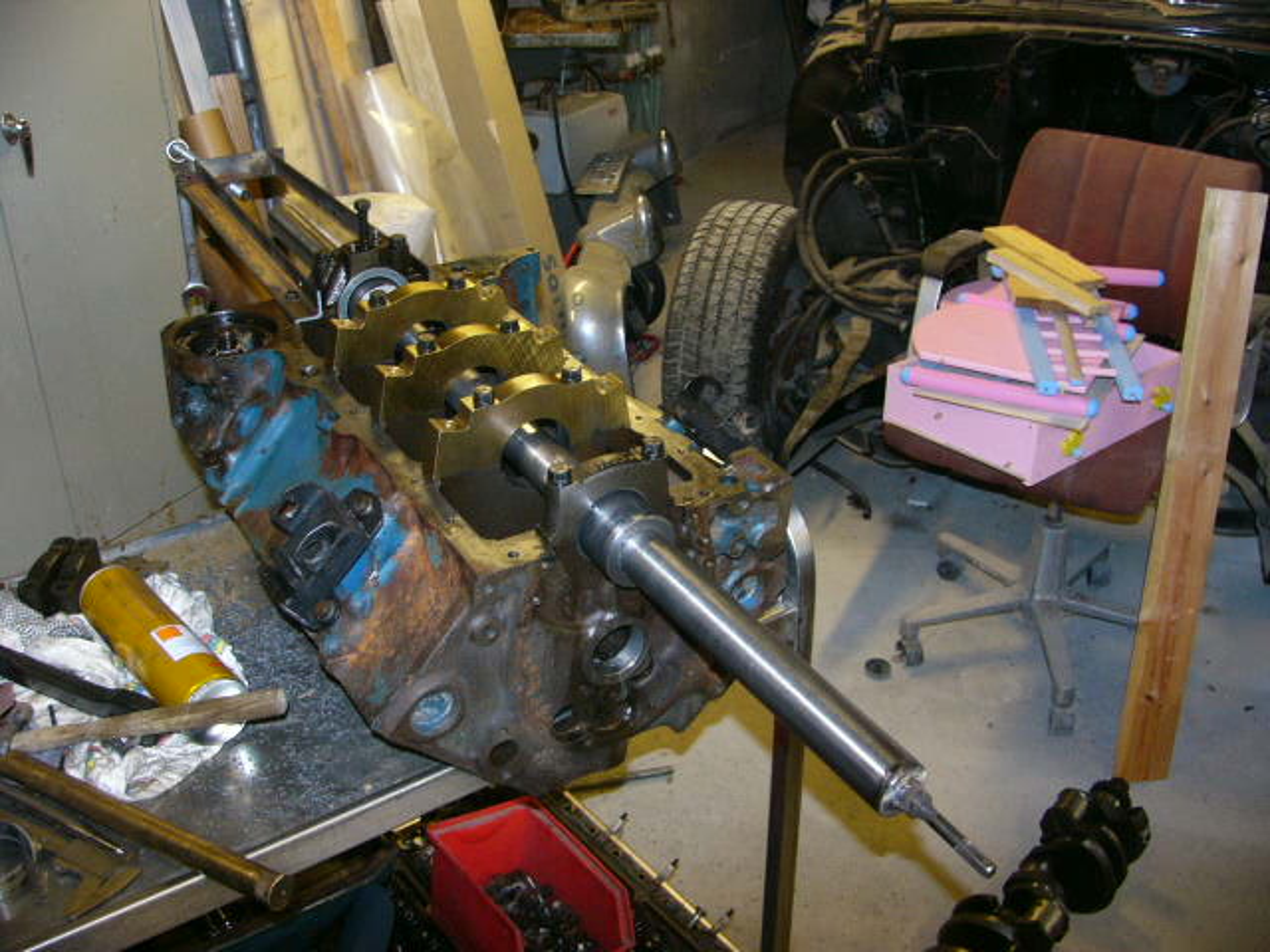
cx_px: 635
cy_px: 476
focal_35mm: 35
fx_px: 1284
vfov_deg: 40.7
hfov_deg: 52.6
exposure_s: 1/30
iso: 100
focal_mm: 4.6
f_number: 2.8
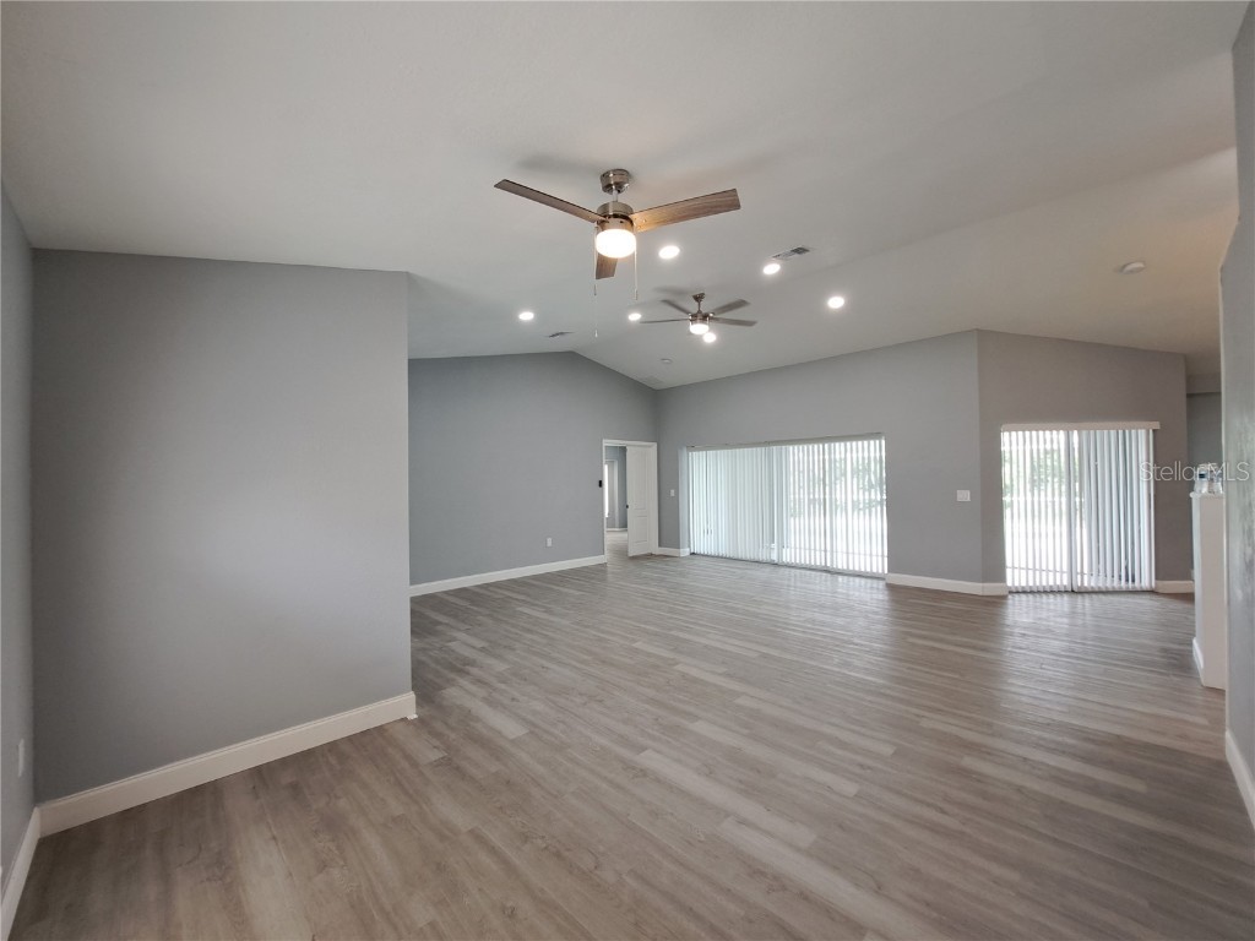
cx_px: 628
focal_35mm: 13
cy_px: 470
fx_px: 471
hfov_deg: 106.2
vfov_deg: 89.9
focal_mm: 1.74
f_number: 2.2
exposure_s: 1/40
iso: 125
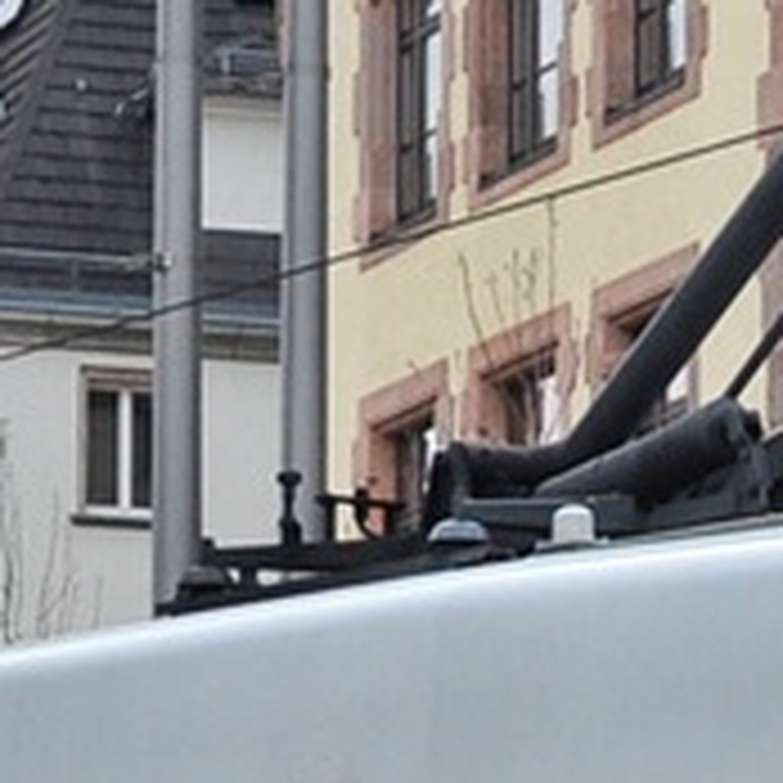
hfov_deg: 11.0
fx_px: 4043
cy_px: 1069
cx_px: 0
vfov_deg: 10.8
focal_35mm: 158
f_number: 4
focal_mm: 18
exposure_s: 1/1000
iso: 400
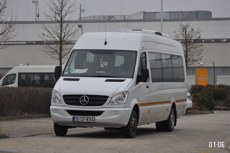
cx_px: 115
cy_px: 76
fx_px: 881
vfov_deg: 9.9
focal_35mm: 138
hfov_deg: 14.9
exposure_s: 1/500
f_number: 5.6
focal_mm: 92
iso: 1400
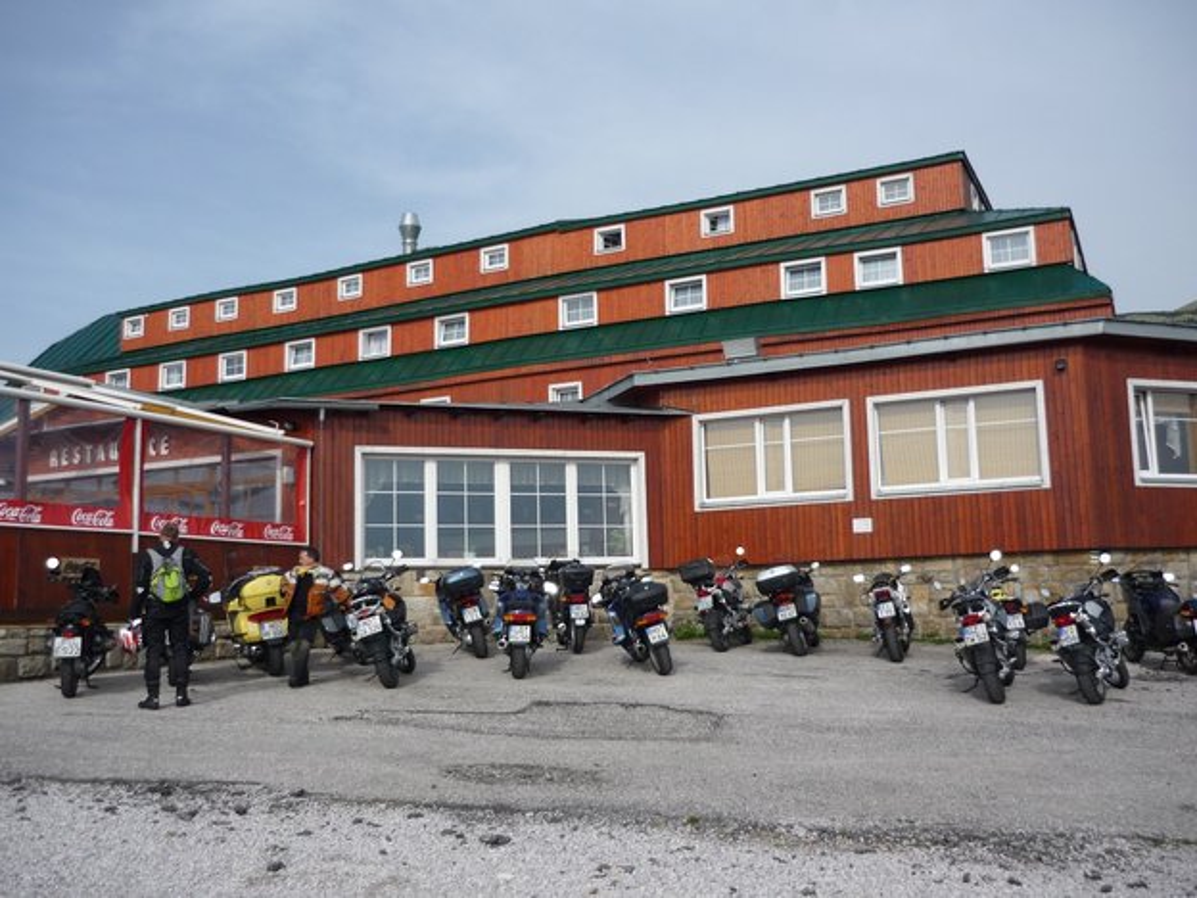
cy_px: 449
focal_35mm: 33
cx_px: 598
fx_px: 1141
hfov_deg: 55.4
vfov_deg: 42.9
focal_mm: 5.5
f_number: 8
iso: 100
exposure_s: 1/200
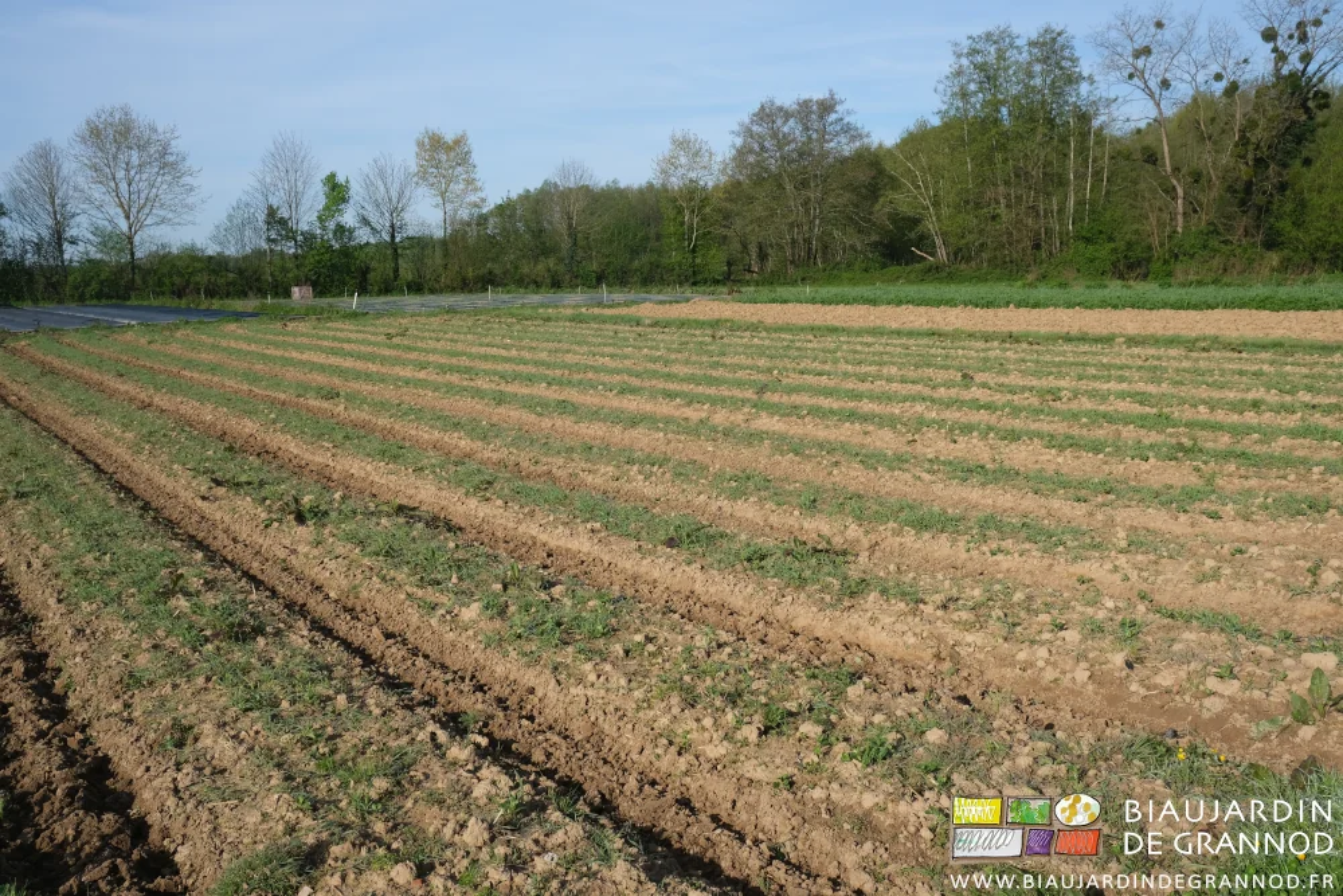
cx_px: 672
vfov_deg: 41.1
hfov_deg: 58.7
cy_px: 448
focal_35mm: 32
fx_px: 1194
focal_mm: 21.4
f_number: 8
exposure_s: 1/350
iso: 160
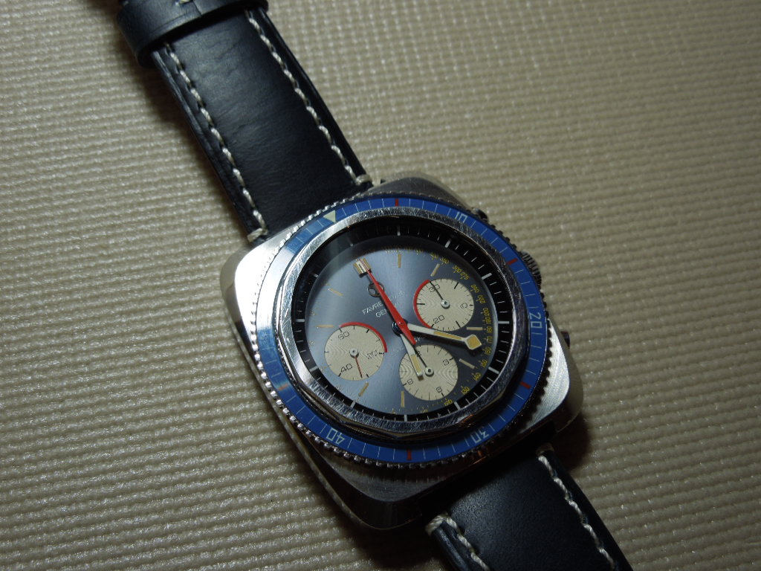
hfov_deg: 43.9
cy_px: 286
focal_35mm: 43
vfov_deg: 33.6
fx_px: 945
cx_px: 380
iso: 100
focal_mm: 7.8
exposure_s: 1/60
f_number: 3.9
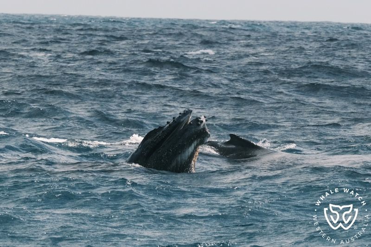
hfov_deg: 6.4
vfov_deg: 4.3
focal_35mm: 321
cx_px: 186
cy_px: 124
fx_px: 3307
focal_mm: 214
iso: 1000
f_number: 7.1
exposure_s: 1/3200
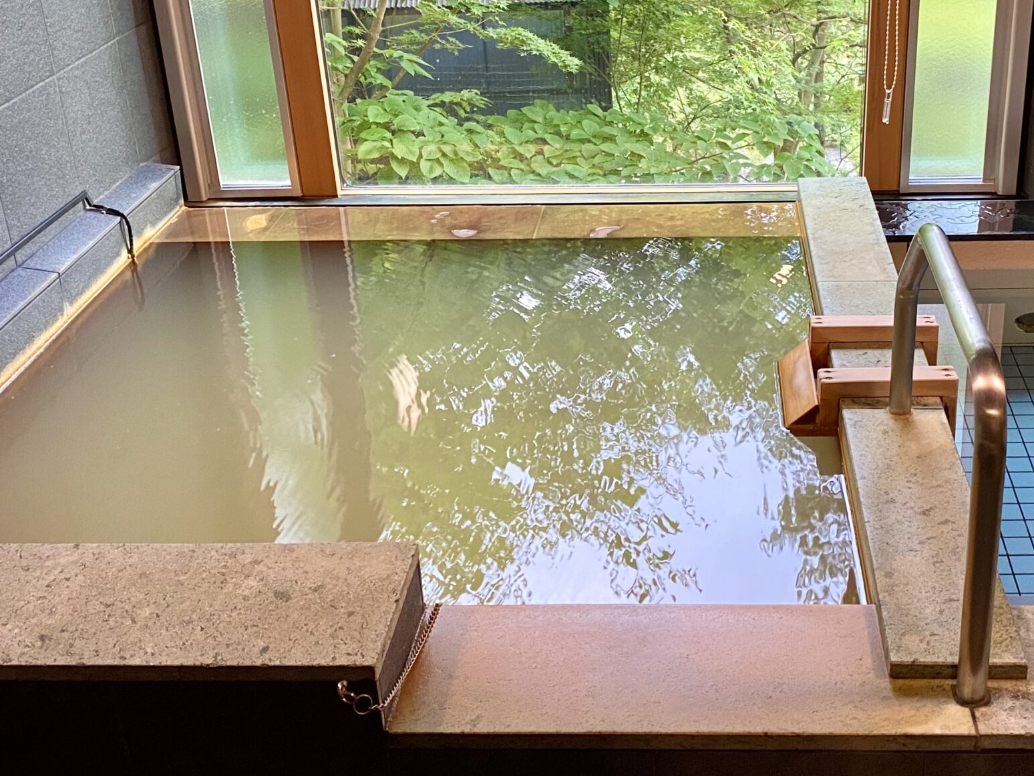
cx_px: 669
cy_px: 294
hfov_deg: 43.4
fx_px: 1284
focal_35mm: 43
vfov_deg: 33.4
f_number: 1.8
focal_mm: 4.25
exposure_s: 1/50
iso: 200
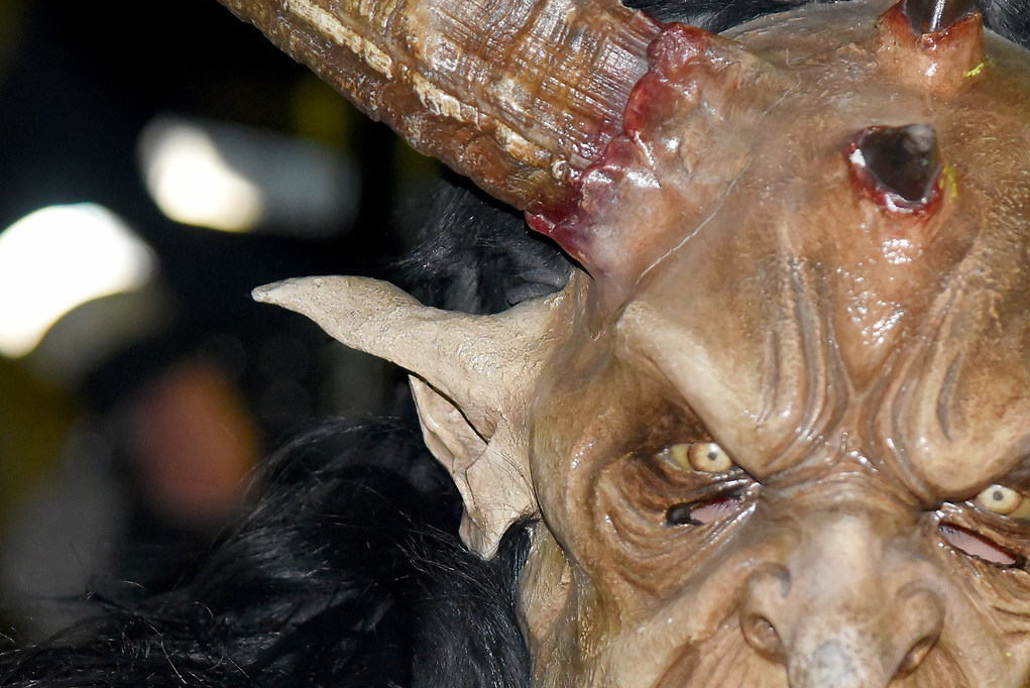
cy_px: 455
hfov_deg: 7.3
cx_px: 630
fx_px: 8073
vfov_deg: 4.9
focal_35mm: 282
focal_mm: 120
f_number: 4
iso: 3200
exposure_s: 1/60
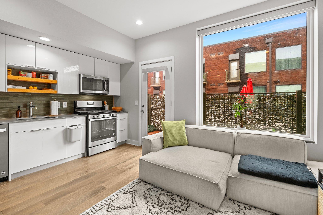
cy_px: 108
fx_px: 144
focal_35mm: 16
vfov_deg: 73.8
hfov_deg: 96.7
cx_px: 162
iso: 800
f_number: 8
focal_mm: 16
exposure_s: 1/10
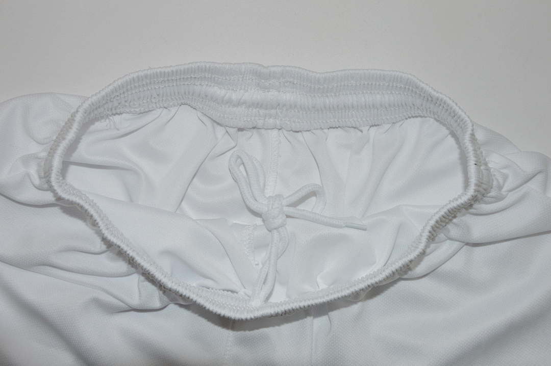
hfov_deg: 43.6
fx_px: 688
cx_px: 276
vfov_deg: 29.8
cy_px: 183
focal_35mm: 45
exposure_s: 1/200
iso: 400
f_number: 14
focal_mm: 30
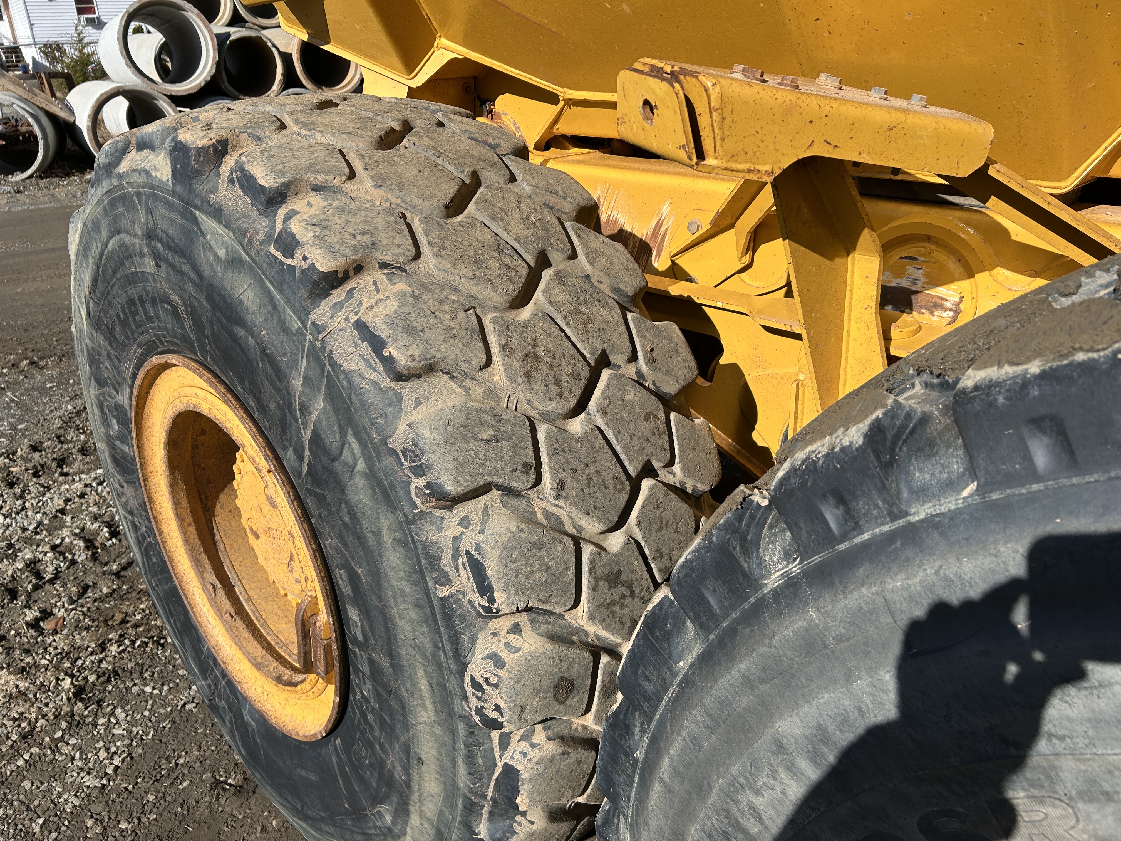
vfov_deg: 53.1
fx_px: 842
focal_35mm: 26
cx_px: 560
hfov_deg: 67.3
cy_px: 420
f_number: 1.5
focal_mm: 5.7
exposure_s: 1/3460
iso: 50
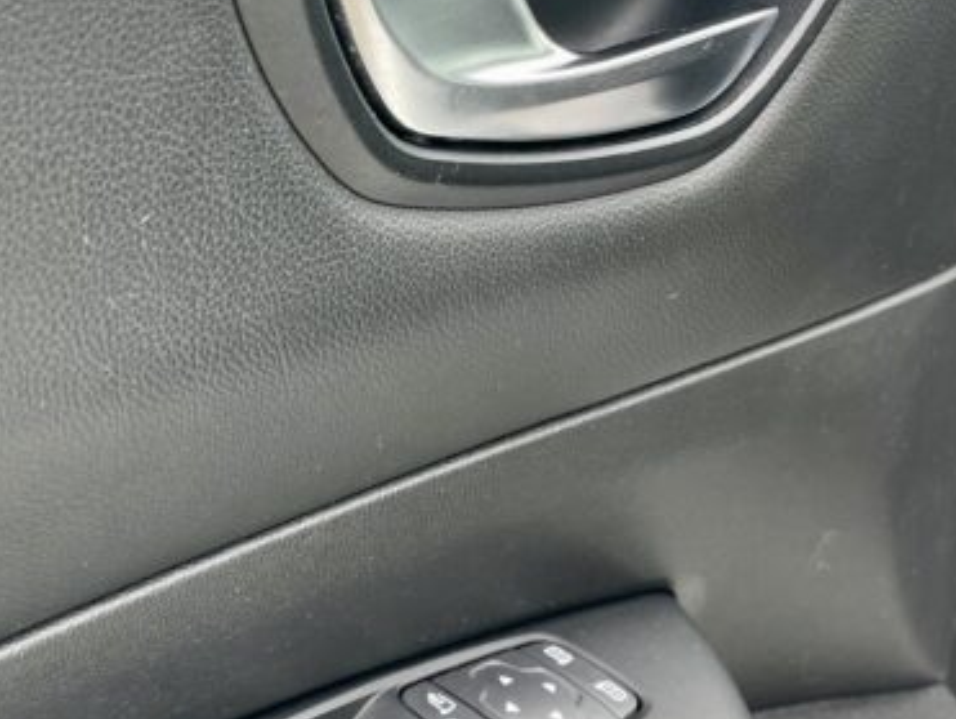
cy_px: 443
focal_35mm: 56
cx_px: 191
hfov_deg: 33.3
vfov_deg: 26.1
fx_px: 1548
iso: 100
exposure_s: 1/121
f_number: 1.6
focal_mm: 4.2
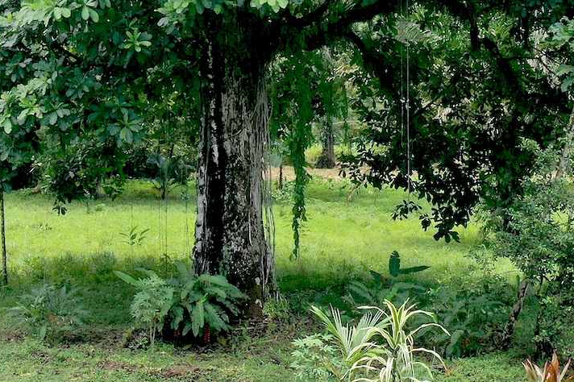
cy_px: 90
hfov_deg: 23.9
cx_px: 244
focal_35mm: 85
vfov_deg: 16.0
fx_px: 1355
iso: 100
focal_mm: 10.26
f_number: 5
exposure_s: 1/240
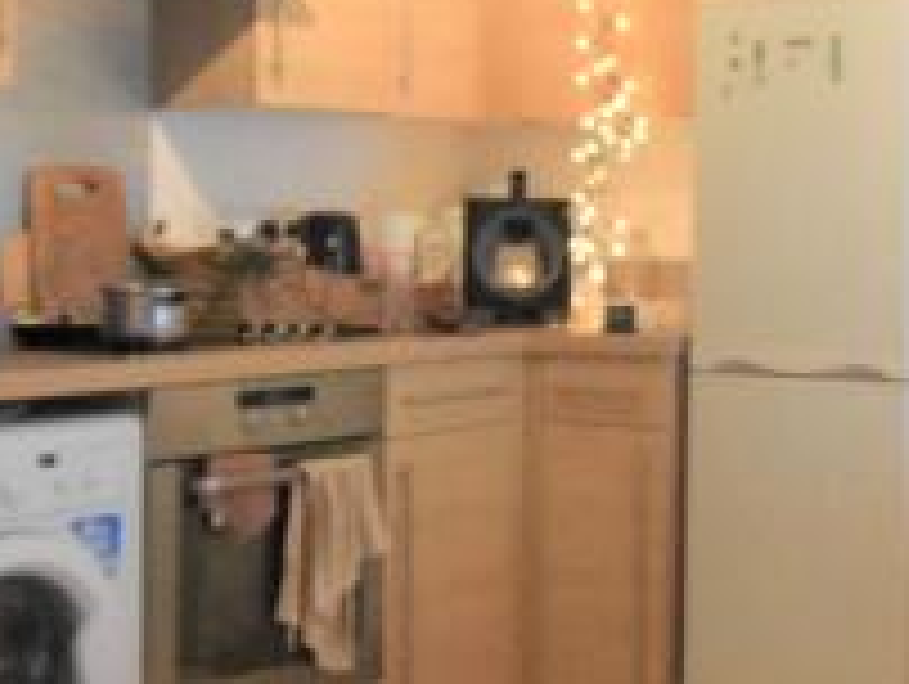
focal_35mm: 73
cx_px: 702
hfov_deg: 26.2
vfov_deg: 20.1
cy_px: 209
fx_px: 1919
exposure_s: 1/180
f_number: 3.5
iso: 3200
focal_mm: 10
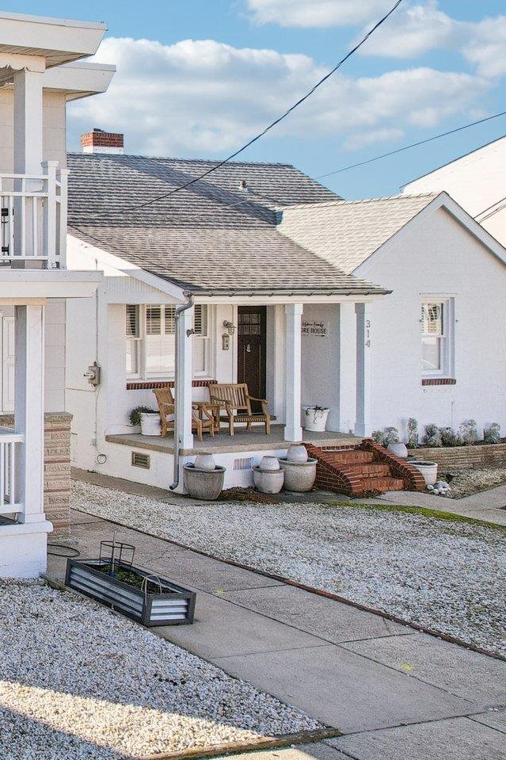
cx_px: -303
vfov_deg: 41.8
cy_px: 310
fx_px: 991
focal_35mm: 47
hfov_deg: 22.2
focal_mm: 8.4
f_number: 2.8
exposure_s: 1/1000
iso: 100
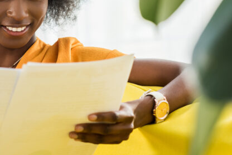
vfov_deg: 8.8
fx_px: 1012
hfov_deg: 13.1
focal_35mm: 157
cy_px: 60
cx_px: 80
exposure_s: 1/160
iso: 100
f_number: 3.5
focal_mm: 85
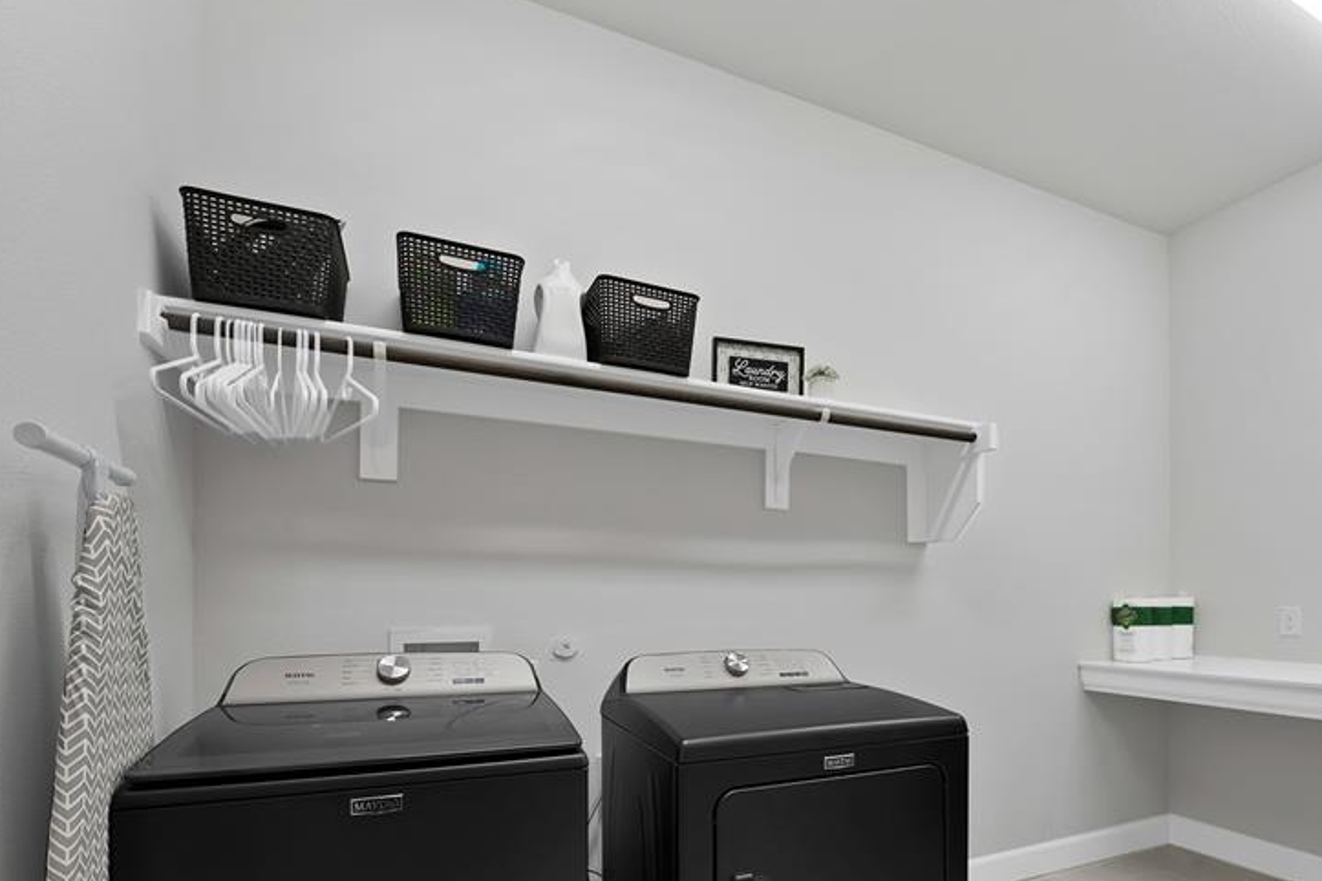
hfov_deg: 92.8
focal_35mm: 17
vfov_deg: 68.1
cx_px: 748
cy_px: 600
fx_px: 624
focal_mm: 12
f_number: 9
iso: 640
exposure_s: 1/4
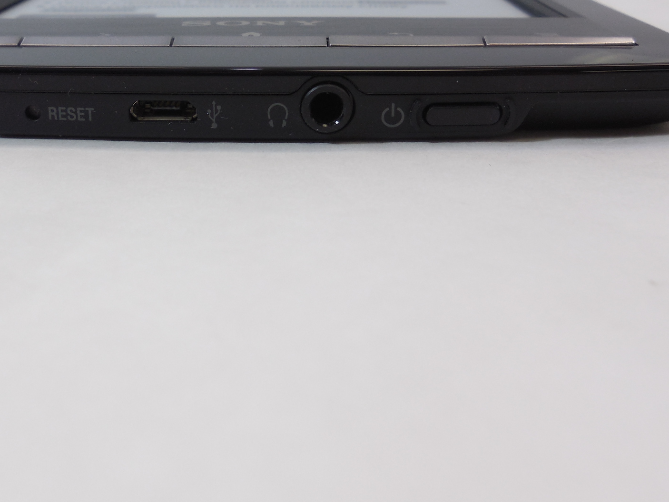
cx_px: 257
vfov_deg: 33.7
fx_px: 812
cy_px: 132
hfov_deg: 44.5
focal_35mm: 42
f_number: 3.5
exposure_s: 1/50
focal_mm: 4.6
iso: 125
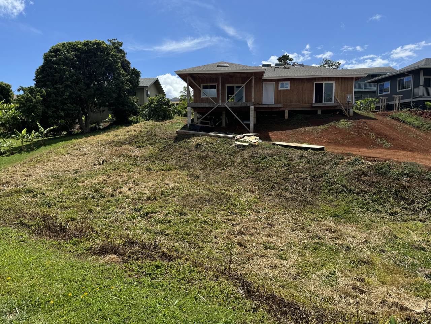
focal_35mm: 24
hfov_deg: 71.6
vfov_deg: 56.8
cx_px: 216
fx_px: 299
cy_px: 162
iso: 80
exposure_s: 1/4049
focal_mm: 6.76
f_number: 1.78
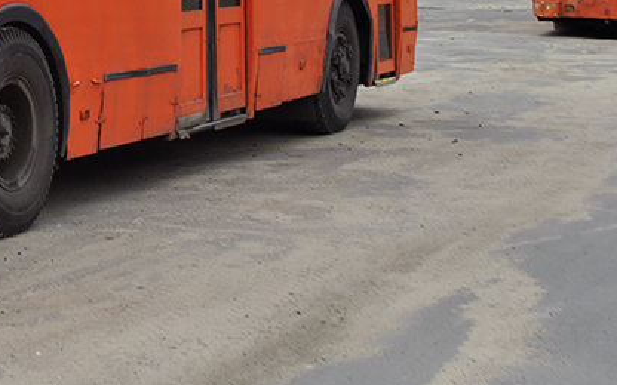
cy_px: -191
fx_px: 1631
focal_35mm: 97
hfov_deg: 19.3
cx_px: -246
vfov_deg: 12.8
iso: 100
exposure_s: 1/160
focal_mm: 22
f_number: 6.3
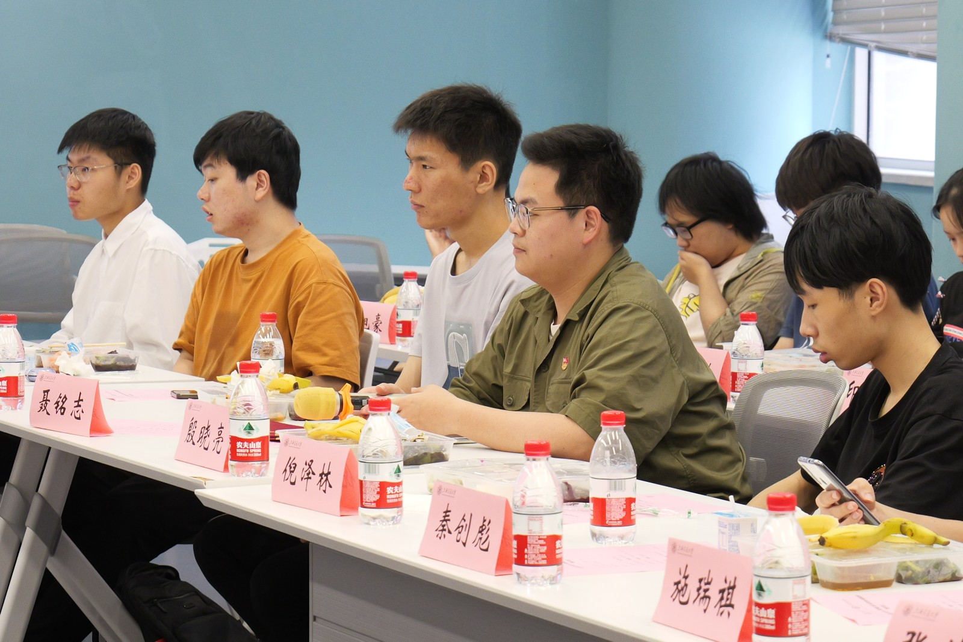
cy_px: 321
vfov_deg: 11.5
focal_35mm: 119
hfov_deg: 17.2
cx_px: 482
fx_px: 3182
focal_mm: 60
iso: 2500
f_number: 5.6
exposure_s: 1/125
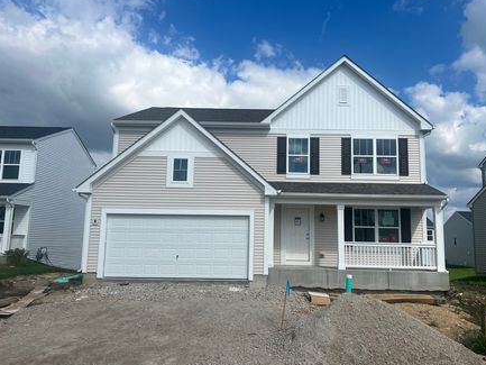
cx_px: 262
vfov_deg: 46.8
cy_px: 179
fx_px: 421
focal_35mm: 30
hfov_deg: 59.9
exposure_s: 1/7463
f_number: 1.5
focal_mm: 5.7
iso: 50
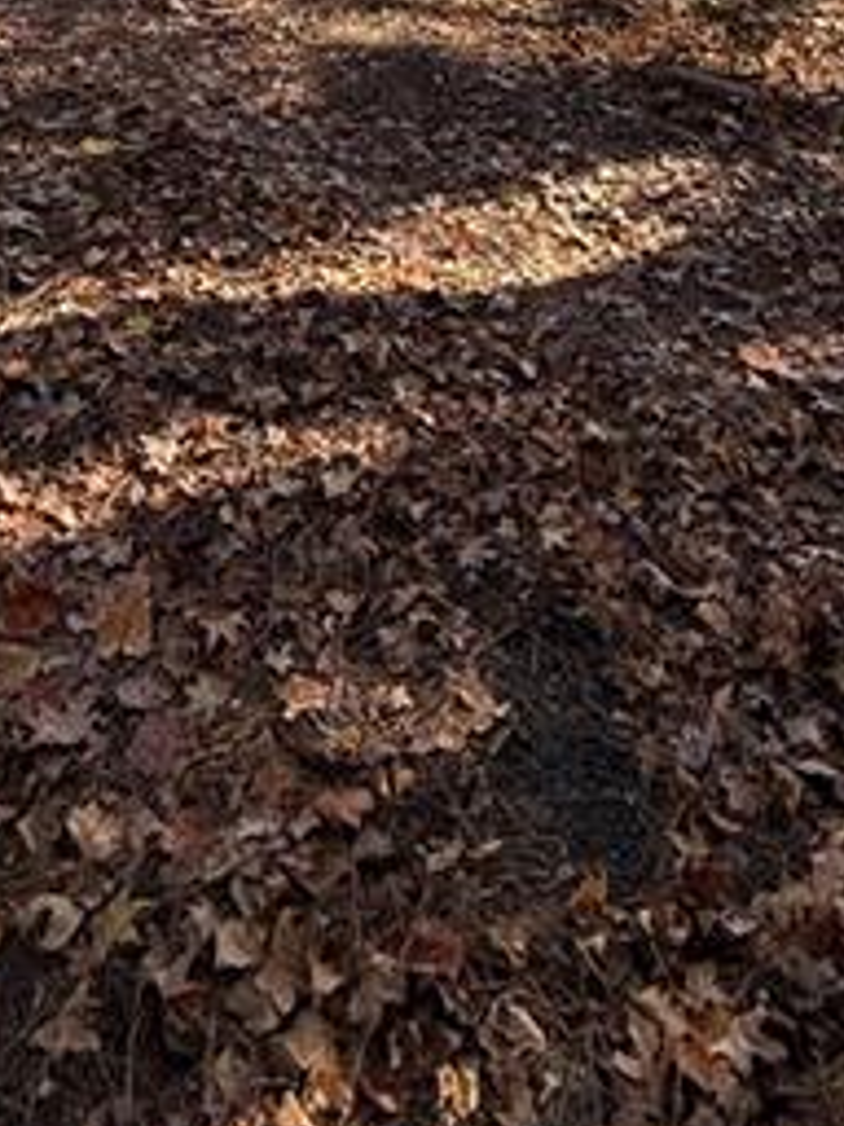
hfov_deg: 34.3
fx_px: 1365
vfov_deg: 31.3
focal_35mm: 42
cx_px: 360
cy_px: -427
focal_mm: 2.22
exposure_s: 1/651
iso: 64
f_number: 2.2
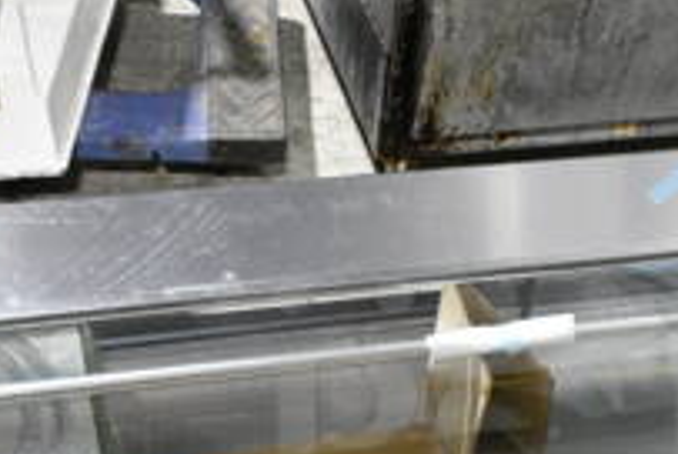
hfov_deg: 22.4
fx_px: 1697
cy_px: 431
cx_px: 498
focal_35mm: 90
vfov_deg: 15.0
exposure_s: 1/160
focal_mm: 20
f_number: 6.3
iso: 6400
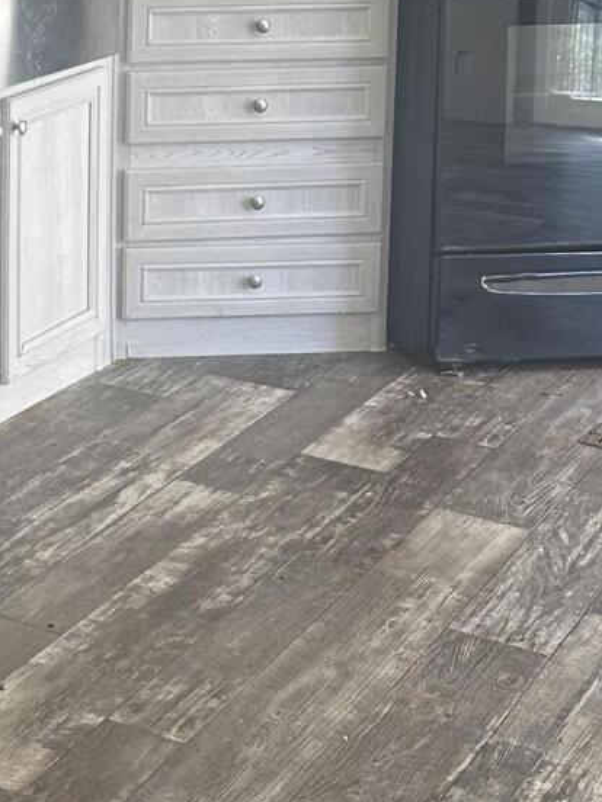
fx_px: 2017
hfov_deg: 15.7
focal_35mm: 87
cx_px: -295
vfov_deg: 21.5
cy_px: -54
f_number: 1.78
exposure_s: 1/121
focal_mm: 6.86
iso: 80
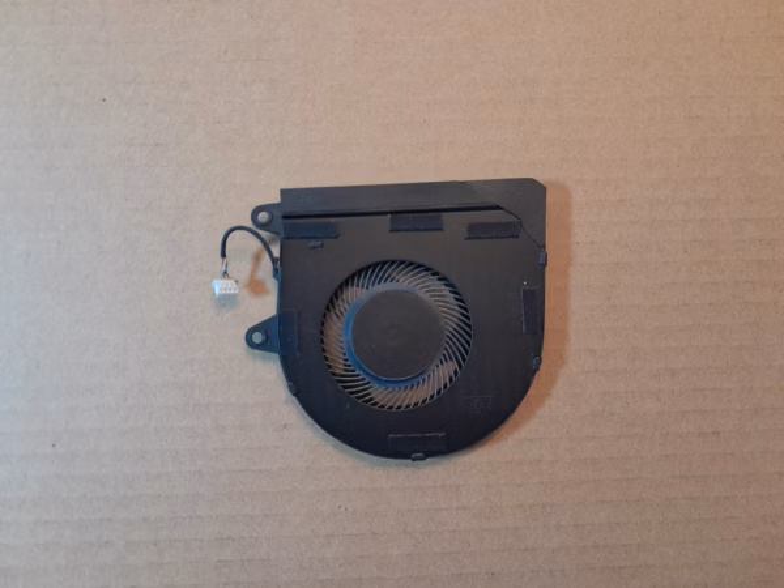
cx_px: 392
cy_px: 294
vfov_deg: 51.4
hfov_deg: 65.3
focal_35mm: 27
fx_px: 612
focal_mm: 4
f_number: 1.8
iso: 320
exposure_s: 1/33
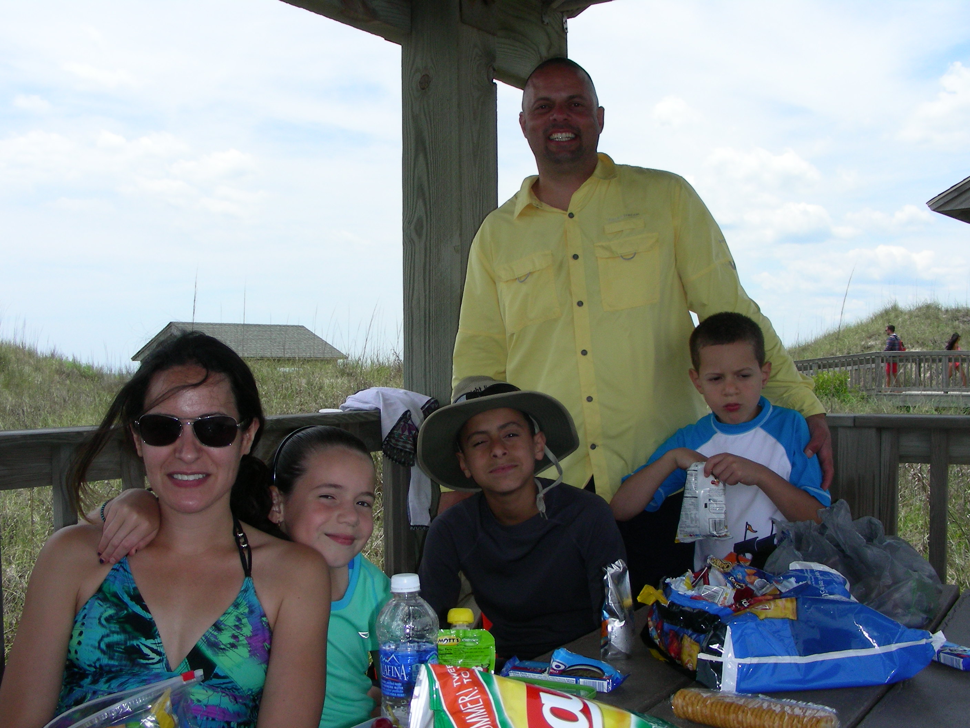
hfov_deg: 49.0
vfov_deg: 37.7
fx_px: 1065
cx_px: 485
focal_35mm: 38
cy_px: 364
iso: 50
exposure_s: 1/388
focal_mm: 6.3
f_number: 5.6
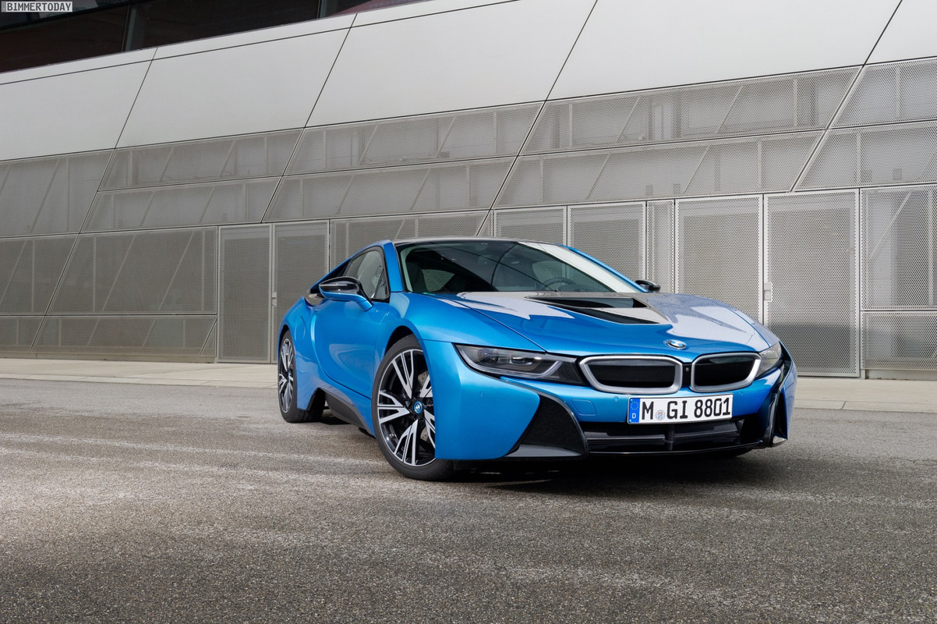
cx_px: 468
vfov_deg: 35.0
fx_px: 988
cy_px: 312
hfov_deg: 50.7
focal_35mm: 38
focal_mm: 38
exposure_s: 1/50
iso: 400
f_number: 11
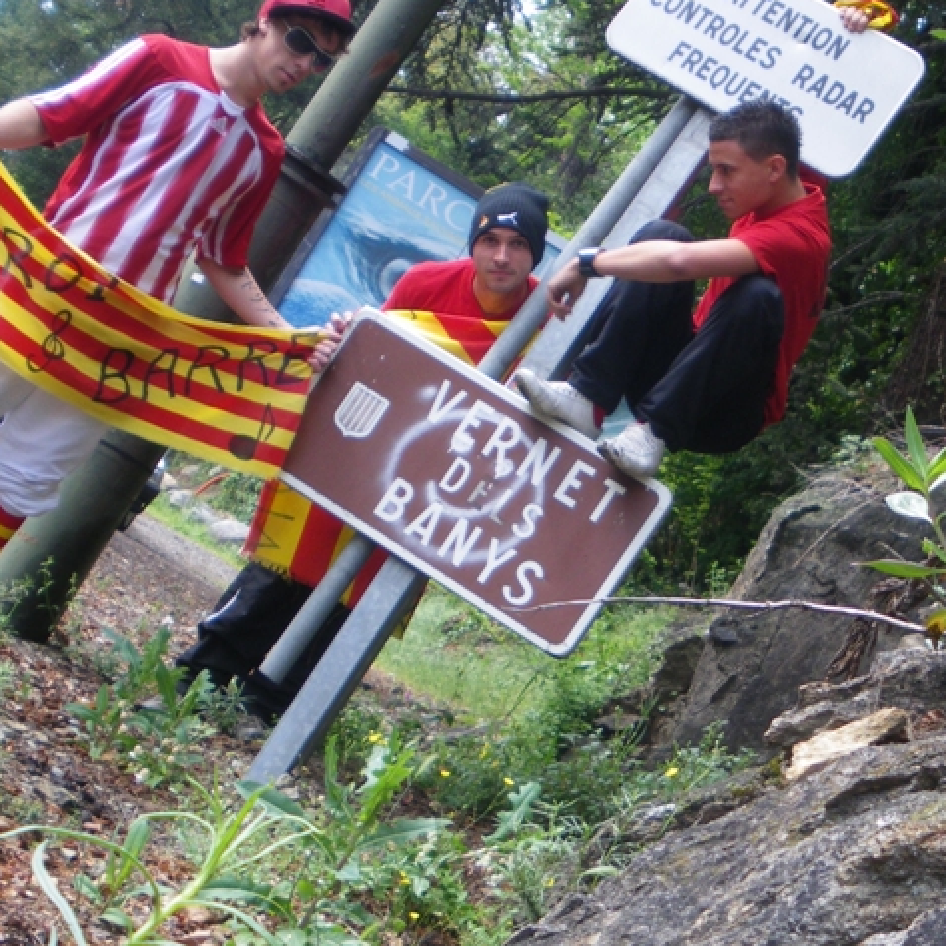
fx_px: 1329
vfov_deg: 39.2
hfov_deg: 39.0
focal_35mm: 43
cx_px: 389
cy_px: 473
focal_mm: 6.3
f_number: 3.5
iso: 64
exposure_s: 1/125
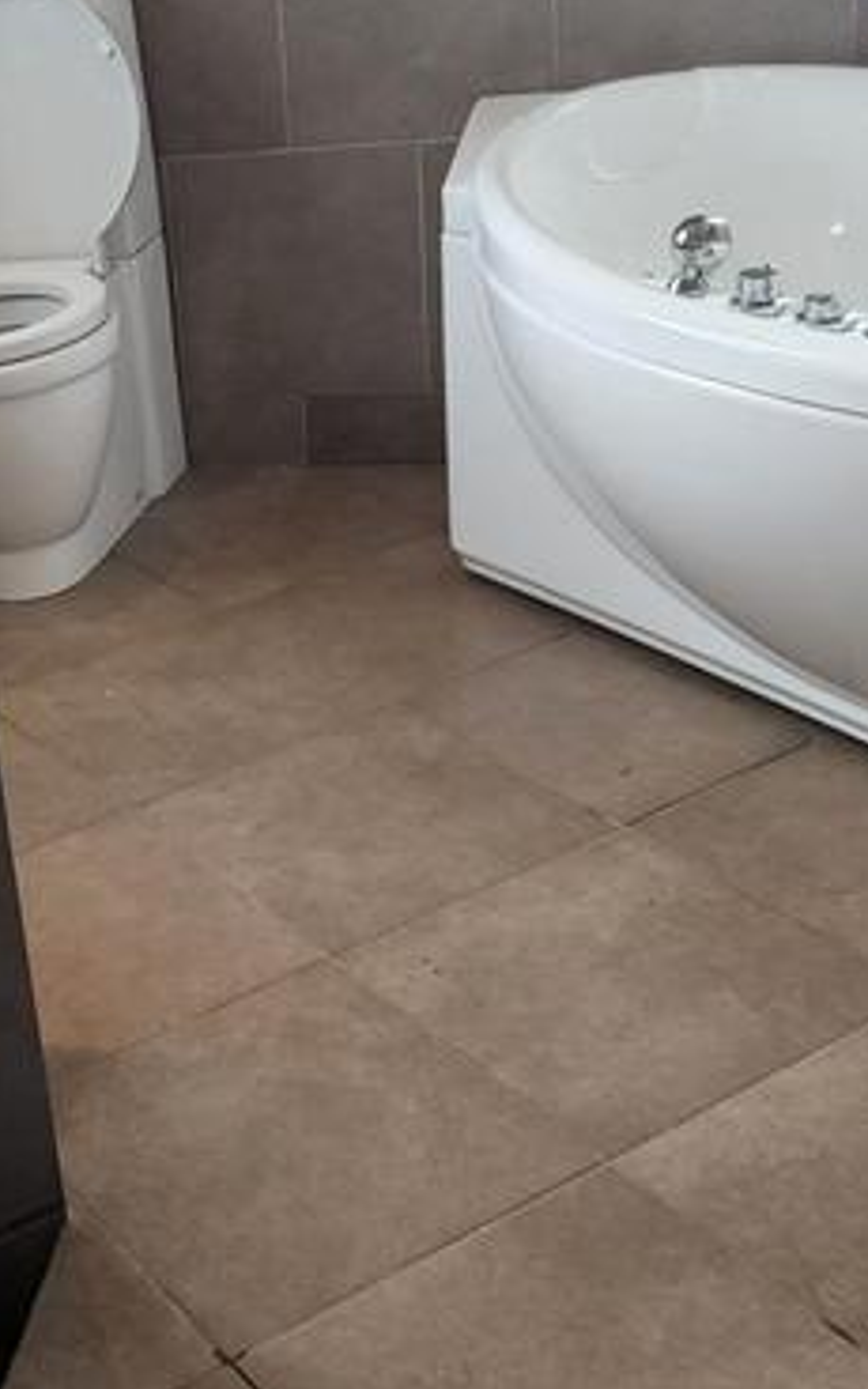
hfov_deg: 23.3
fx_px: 2006
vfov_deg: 38.2
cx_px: -15
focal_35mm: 53
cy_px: 630
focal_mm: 6.4
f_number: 1.8
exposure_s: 1/100
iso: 160
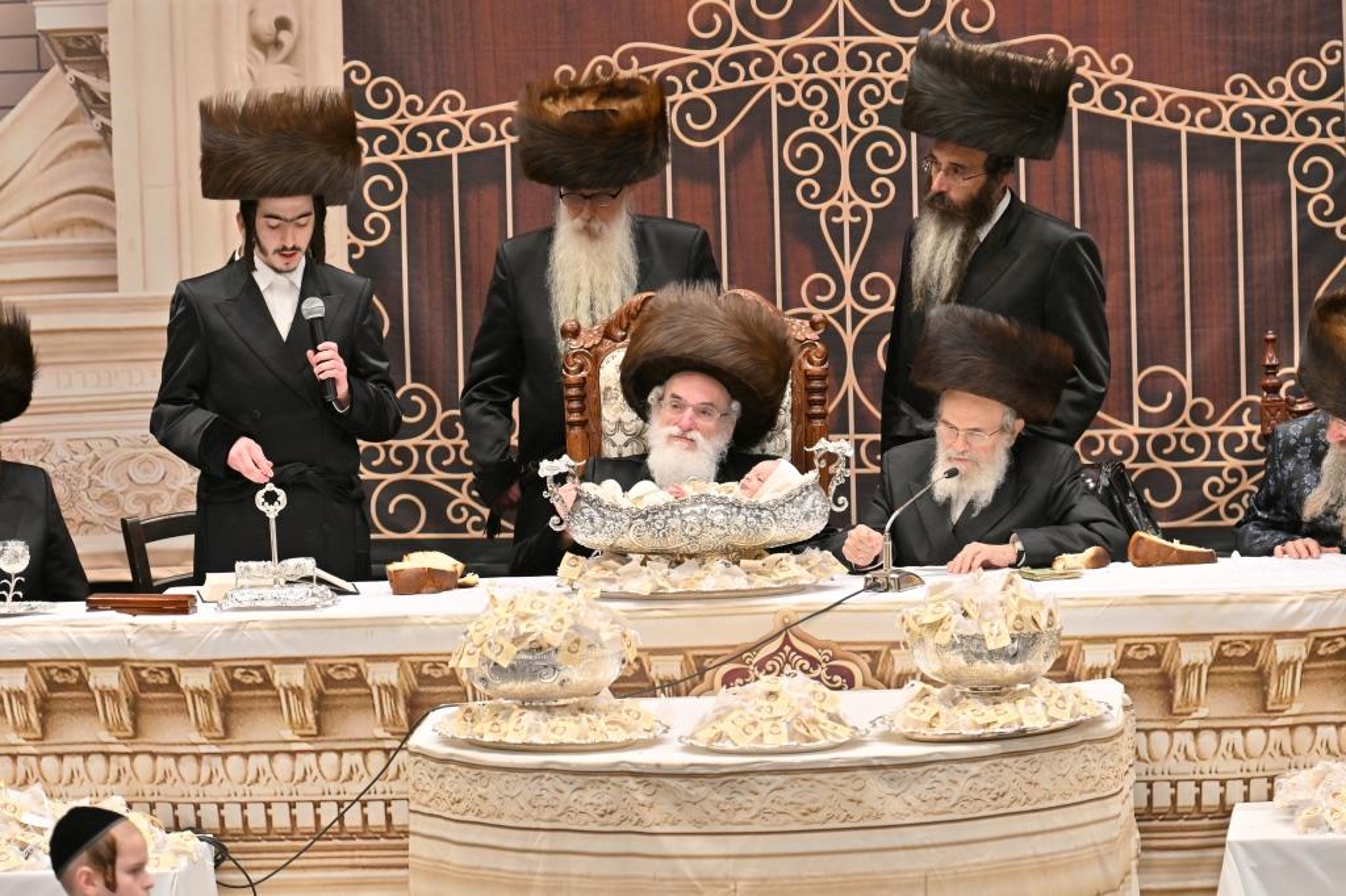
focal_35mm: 240
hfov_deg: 8.6
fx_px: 8970
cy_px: 448
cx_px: 673
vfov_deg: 5.7
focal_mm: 160
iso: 250
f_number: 2.8
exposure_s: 1/400
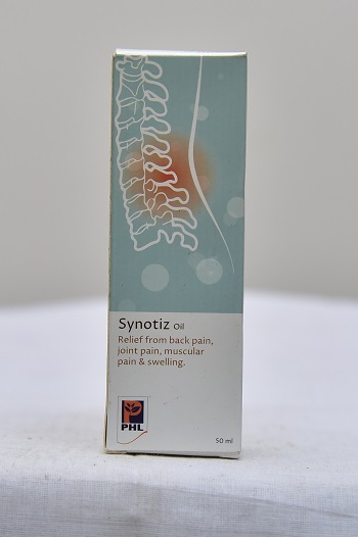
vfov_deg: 23.9
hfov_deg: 16.1
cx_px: 179
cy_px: 268
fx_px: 1269
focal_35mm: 85
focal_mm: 85
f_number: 4.5
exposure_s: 1/125
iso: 1600
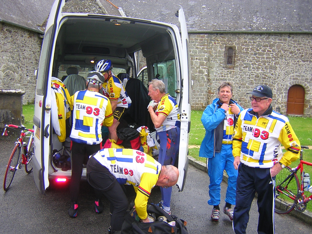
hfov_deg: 51.4
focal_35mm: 36
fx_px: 324
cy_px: 117
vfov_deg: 39.7
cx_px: 156
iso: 100
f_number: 2.6
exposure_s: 1/103
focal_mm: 4.7
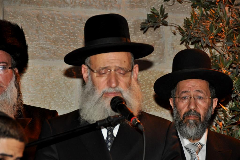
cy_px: 80
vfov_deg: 8.7
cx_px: 120
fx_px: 1049
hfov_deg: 13.1
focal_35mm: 158
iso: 800
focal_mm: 105
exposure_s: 1/60
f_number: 5.3
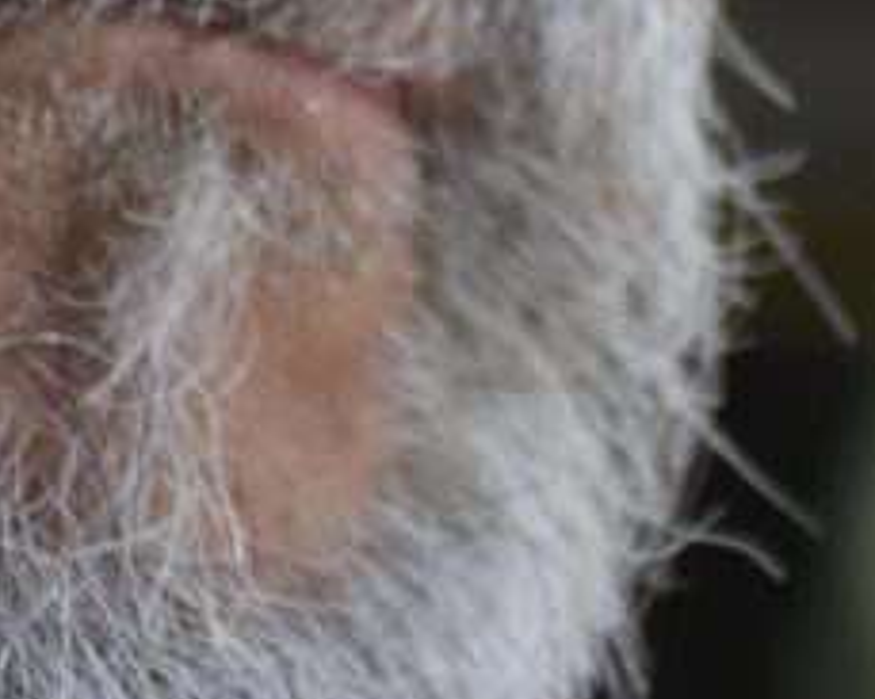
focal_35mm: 591
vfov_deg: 2.6
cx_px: 474
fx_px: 15289
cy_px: -667
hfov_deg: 3.3
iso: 800
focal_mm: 75
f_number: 5
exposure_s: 1/80
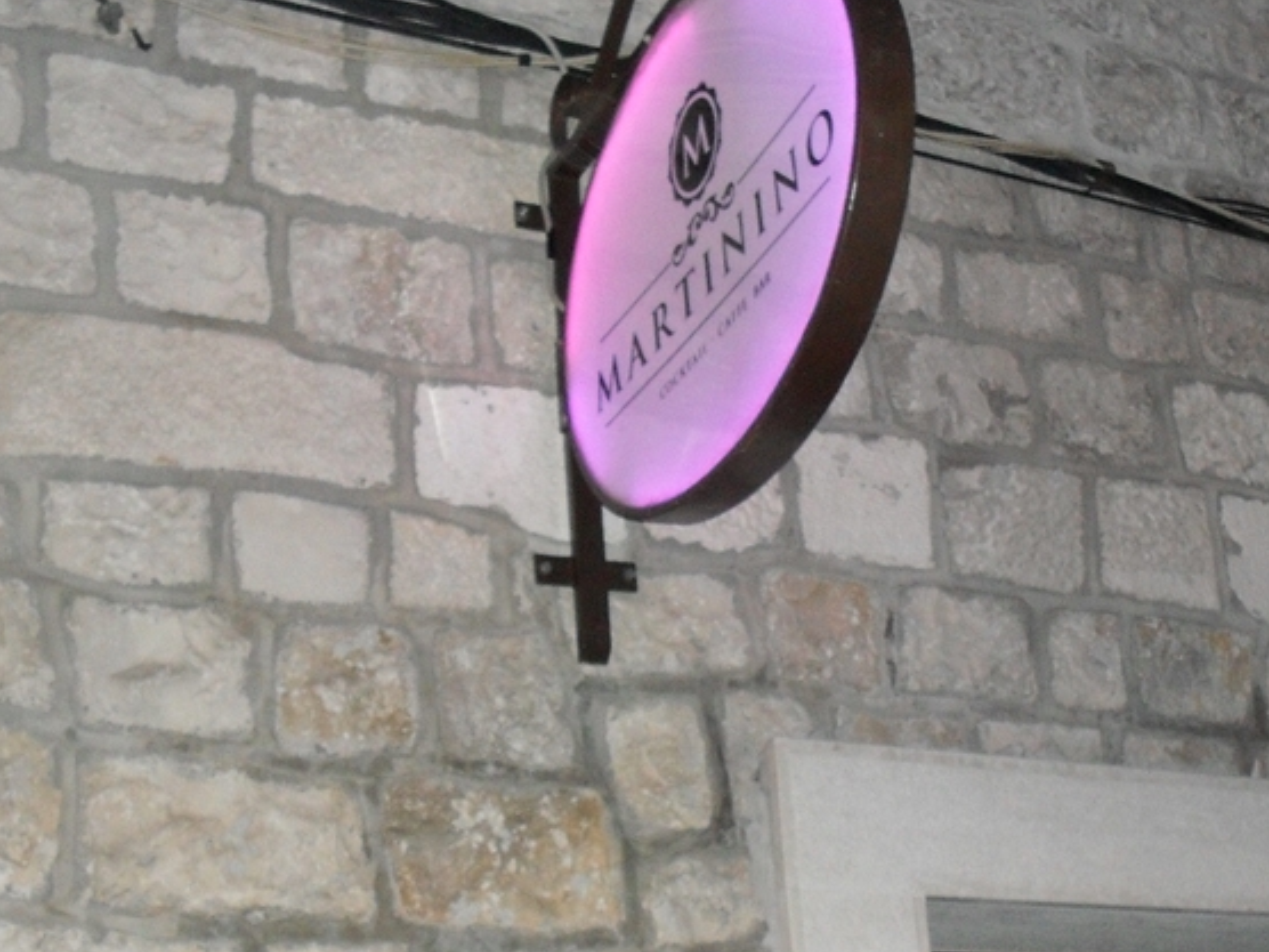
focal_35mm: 63
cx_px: 872
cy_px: 669
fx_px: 2310
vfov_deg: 23.1
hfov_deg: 30.4
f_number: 3.2
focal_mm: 6.3
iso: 200
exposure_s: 1/45
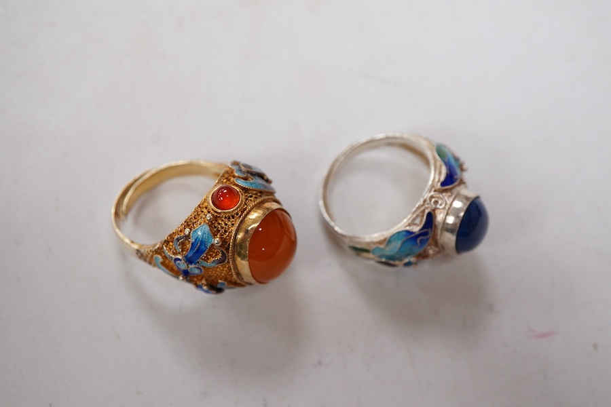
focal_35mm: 45
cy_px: 204
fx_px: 764
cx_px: 306
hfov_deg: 43.6
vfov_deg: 29.9
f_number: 10
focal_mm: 30
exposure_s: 1/125
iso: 1250
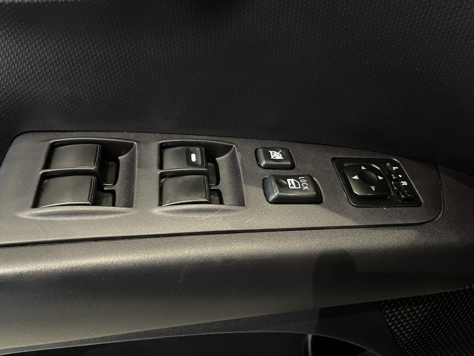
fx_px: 356
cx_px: 237
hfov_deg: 67.3
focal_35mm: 26
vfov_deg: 53.1
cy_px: 178
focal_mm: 4.2
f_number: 1.6
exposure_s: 1/20
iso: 800
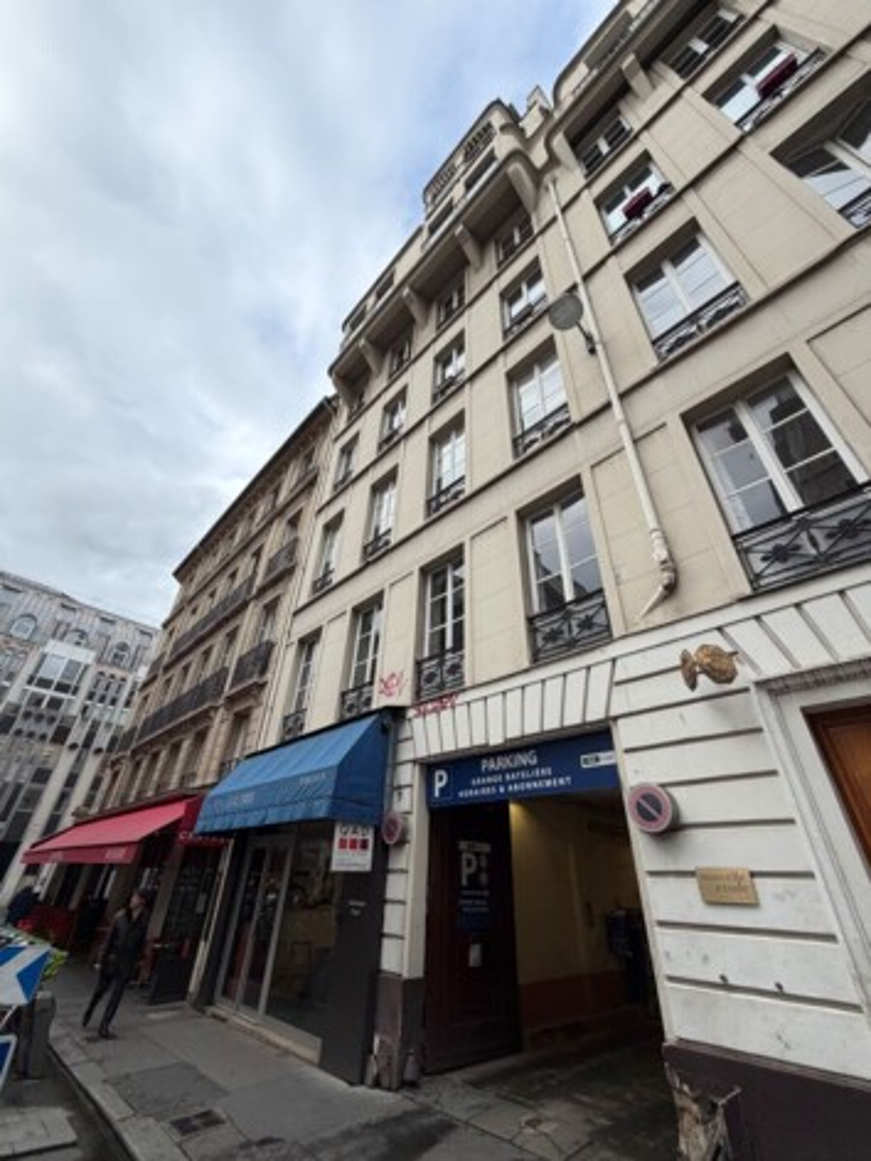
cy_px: 580
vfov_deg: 102.1
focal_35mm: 14
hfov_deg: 85.7
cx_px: 436
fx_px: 470
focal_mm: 2.22
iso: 40
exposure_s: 1/518
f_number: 2.2
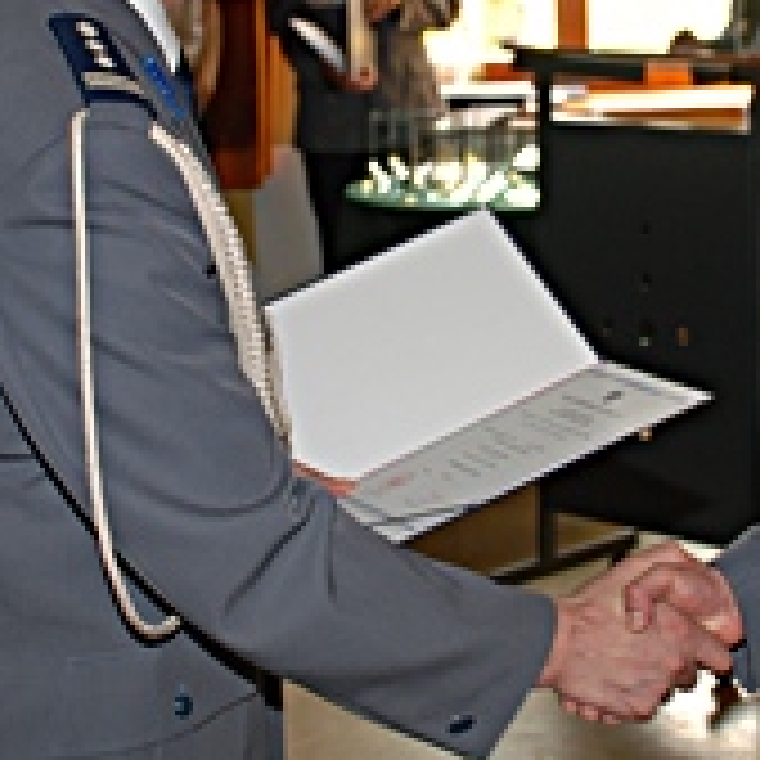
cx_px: 477
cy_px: 191
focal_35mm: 95
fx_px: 2360
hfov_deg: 18.3
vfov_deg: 18.2
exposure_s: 1/60
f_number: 4
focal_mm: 28
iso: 200
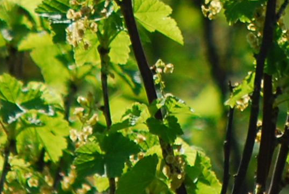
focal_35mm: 1777
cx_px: 241
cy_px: -125
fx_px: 14281
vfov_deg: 0.8
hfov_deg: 1.2
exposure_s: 1/800
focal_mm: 165
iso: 200
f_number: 7.1
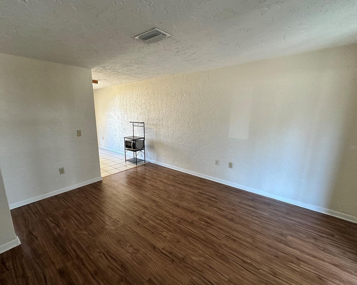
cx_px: 165
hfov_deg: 93.0
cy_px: 147
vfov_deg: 80.3
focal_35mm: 16
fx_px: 169
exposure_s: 1/120
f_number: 2.2
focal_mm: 2.22
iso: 200
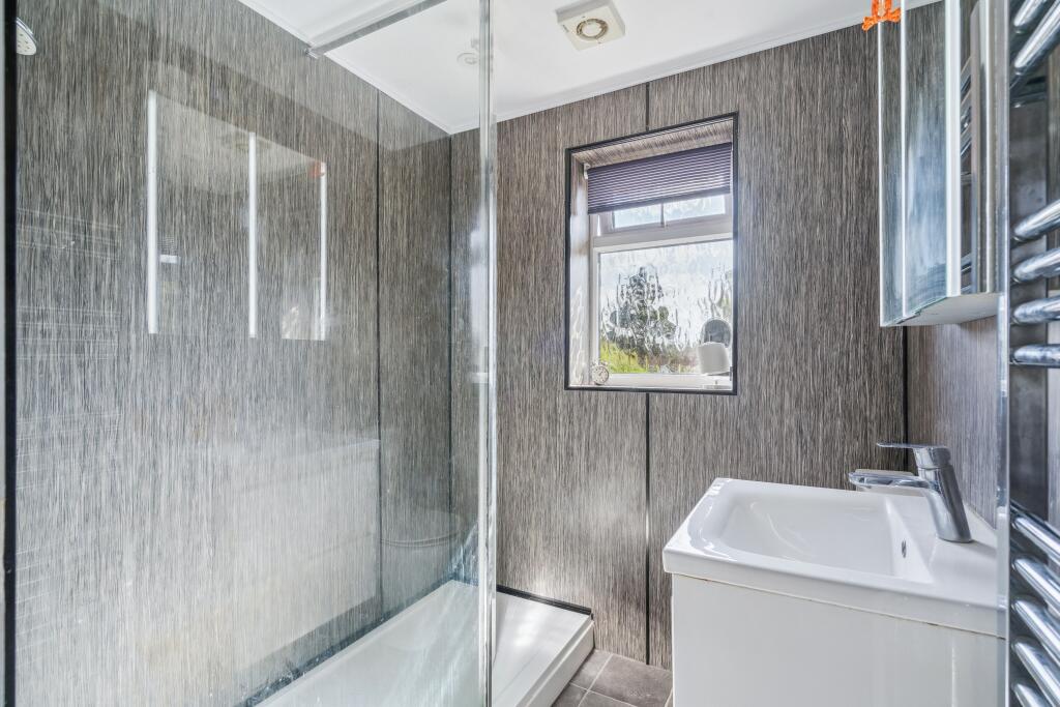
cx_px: 530
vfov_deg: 73.8
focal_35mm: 16
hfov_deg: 96.7
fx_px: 471
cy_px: 354
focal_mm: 16
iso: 400
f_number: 8
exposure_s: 1/60
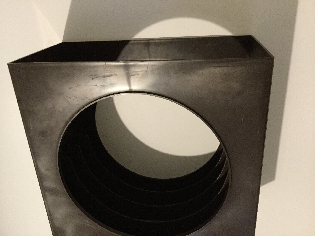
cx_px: 158
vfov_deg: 45.4
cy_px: 118
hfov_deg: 58.4
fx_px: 282
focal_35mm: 31
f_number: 2.4
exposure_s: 1/20
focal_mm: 3.3
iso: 200
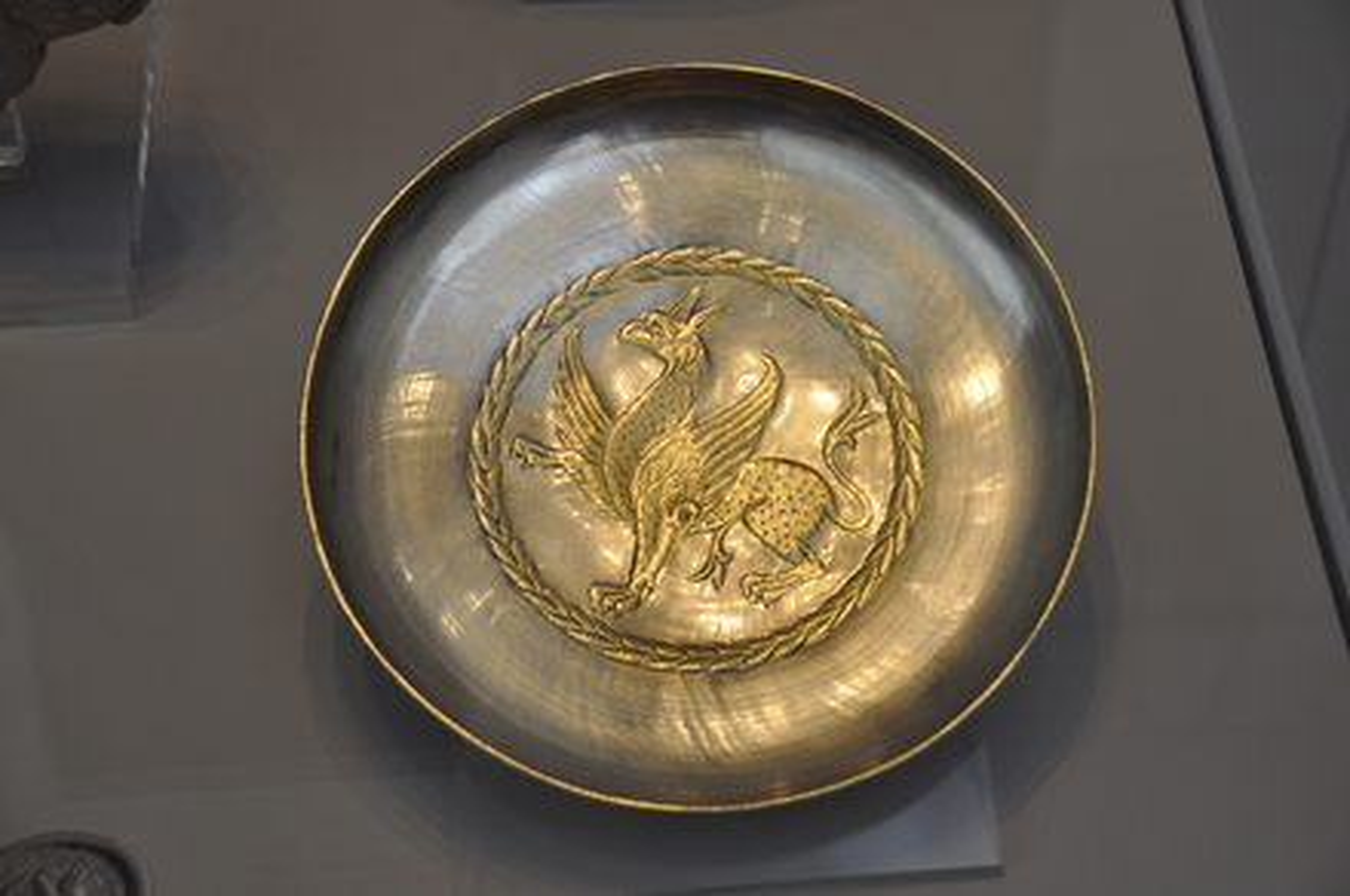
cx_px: 675
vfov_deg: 17.4
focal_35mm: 78
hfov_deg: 26.0
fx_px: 2921
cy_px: 448
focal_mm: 52
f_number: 6.3
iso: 500
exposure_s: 1/160
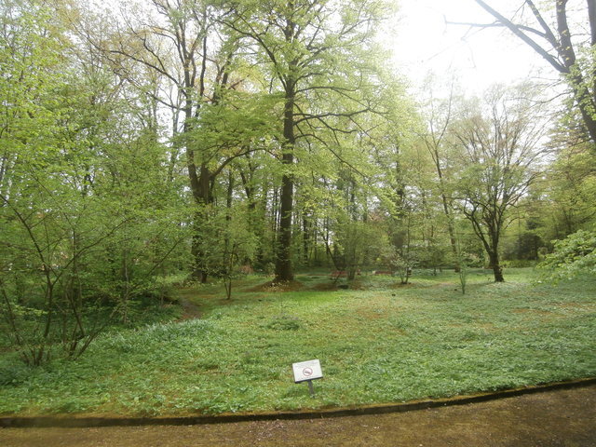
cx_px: 298
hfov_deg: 71.6
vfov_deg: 56.8
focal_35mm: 24
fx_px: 413
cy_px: 224
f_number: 3
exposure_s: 1/320
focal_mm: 4.2
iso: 100
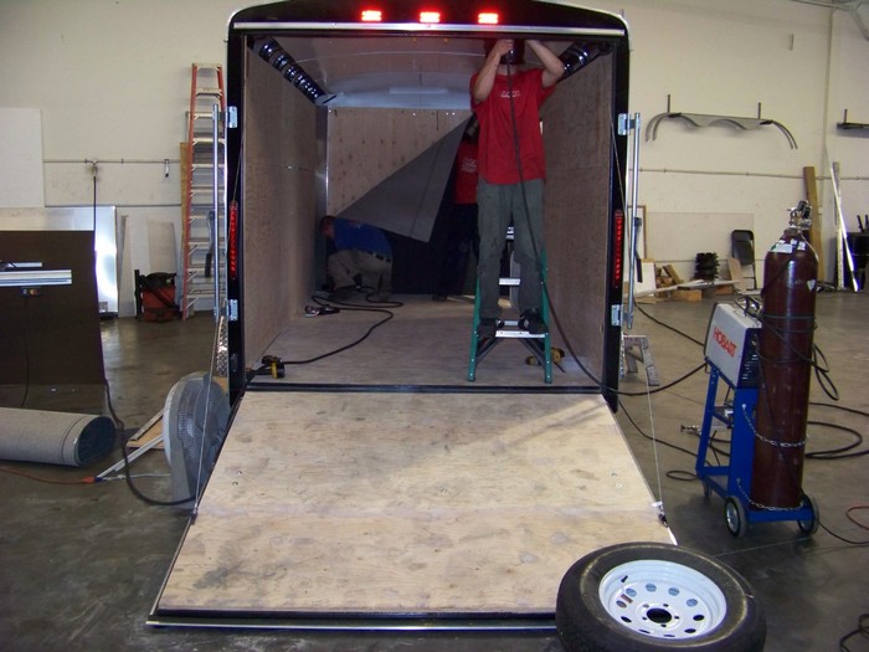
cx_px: 434
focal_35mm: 36
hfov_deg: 51.4
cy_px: 326
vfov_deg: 39.7
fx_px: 904
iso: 200
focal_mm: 5.85
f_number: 2.8
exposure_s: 1/30
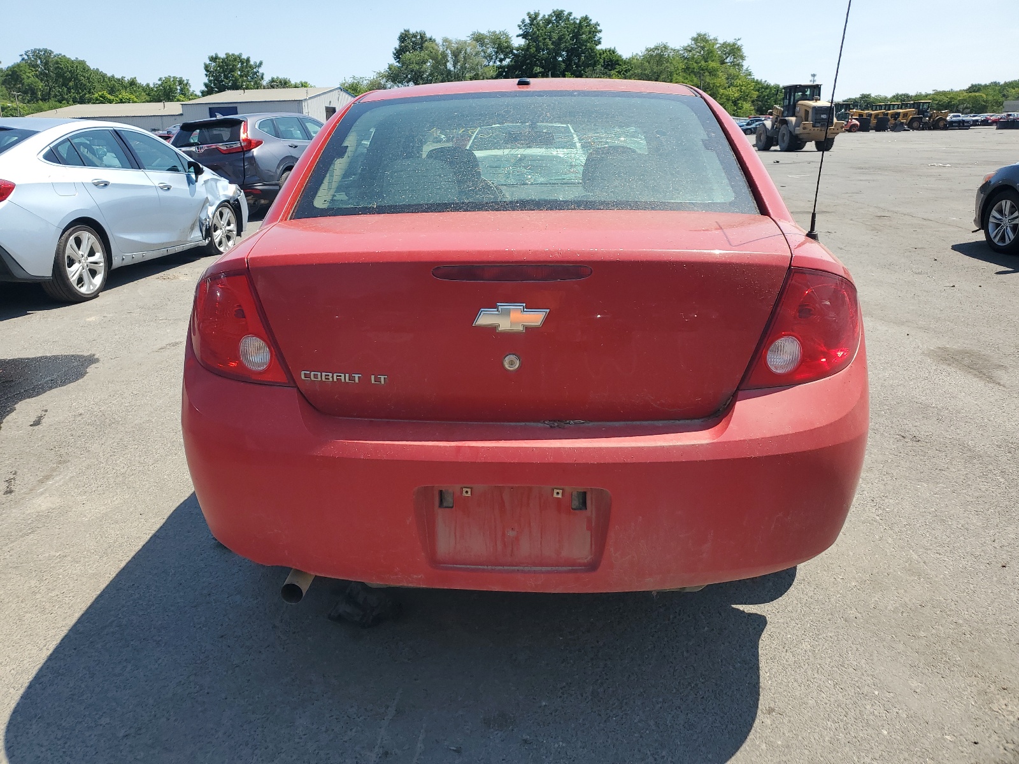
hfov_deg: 67.3
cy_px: 382
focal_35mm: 26
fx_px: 765
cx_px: 510
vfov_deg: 53.1
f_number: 1.5
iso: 50
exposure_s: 1/2000
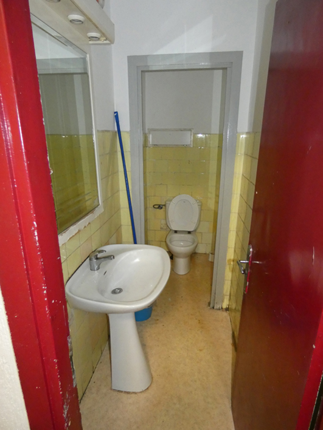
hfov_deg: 66.0
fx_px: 249
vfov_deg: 81.7
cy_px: 215
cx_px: 162
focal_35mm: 20
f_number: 2.8
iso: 800
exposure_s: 1/60
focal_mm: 3.6
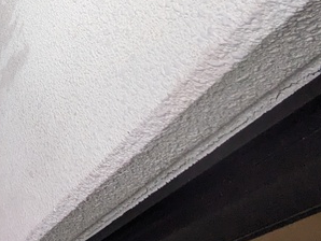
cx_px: -114
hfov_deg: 30.9
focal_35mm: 45
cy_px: 1
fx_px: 418
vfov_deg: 30.1
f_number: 2.2
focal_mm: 1.83
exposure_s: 1/120
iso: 389
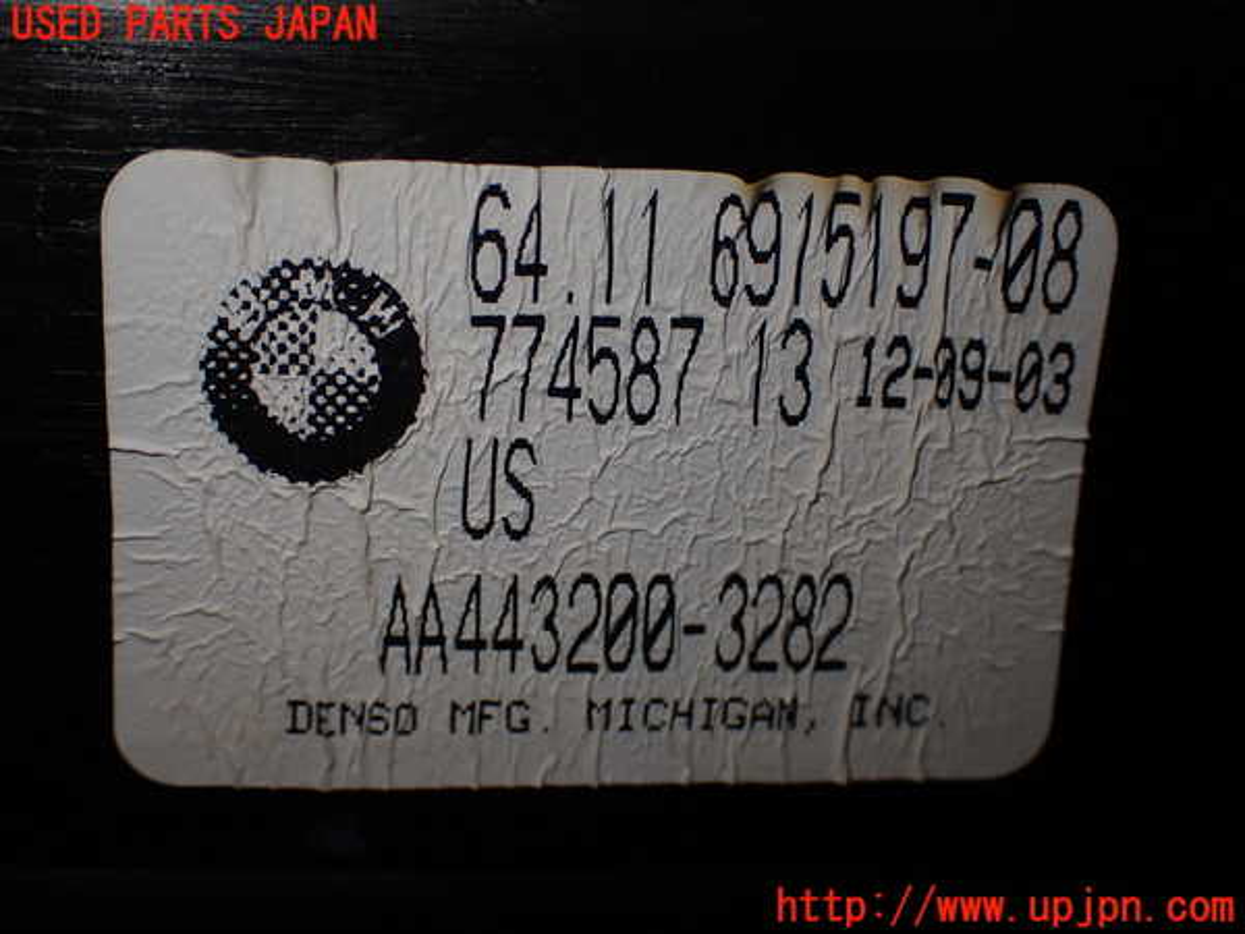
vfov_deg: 29.1
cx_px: 622
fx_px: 1798
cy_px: 467
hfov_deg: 38.2
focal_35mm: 50
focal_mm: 9.01
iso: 160
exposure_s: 1/200
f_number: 3.2
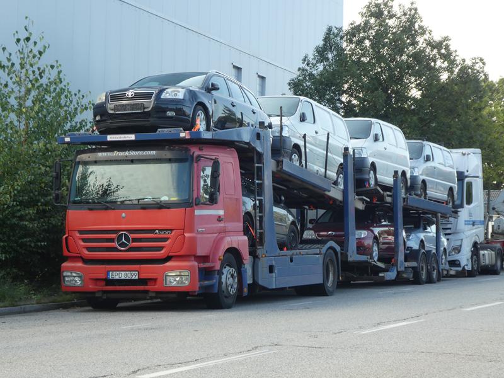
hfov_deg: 21.8
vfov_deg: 16.4
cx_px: 252
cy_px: 189
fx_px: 1310
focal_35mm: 90
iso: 80
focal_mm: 16.1
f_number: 4.9
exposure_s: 1/80
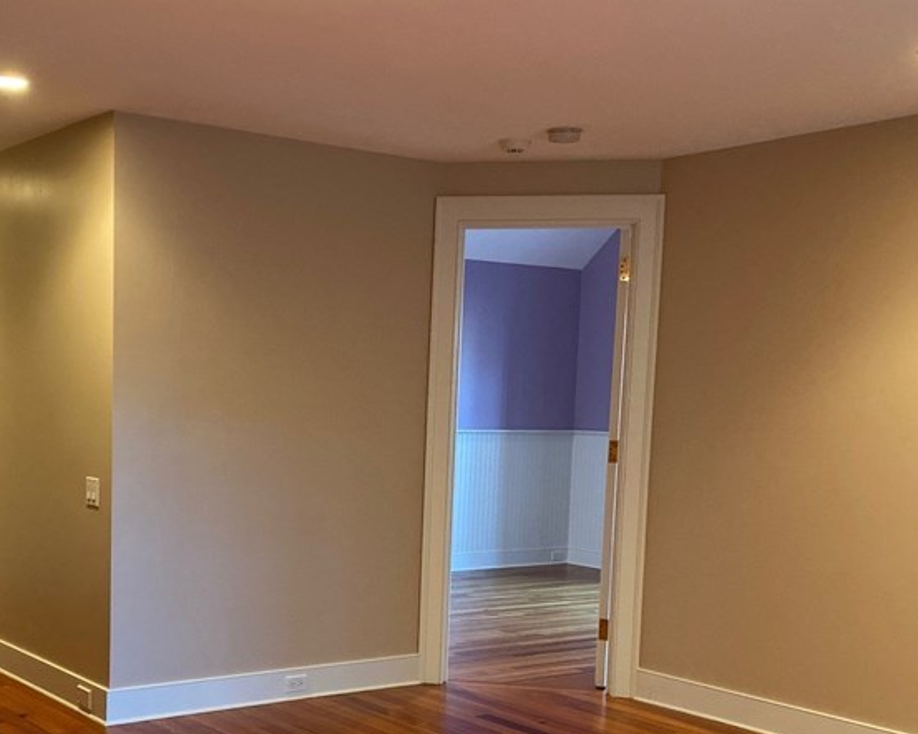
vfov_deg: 31.5
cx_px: 302
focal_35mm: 47
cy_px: 543
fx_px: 1277
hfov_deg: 39.1
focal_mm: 4.25
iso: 400
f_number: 1.8
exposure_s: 1/60
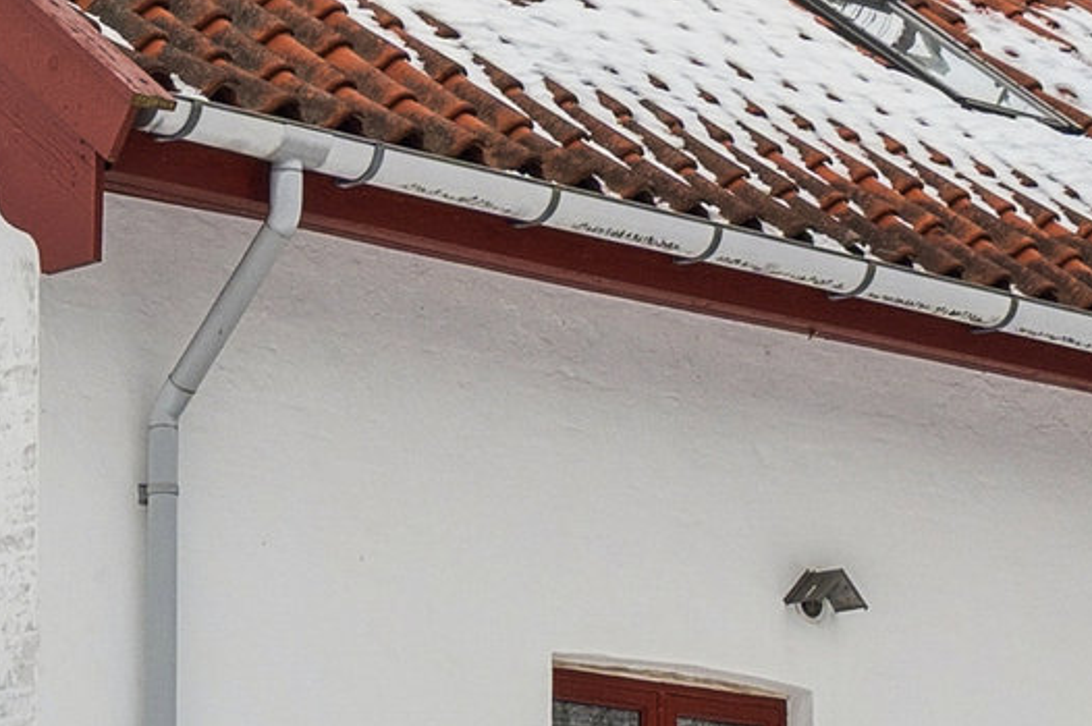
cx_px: 166
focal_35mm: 137
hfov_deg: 14.9
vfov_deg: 10.0
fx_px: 4153
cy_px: 631
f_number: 6.3
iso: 200
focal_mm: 16
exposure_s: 1/250
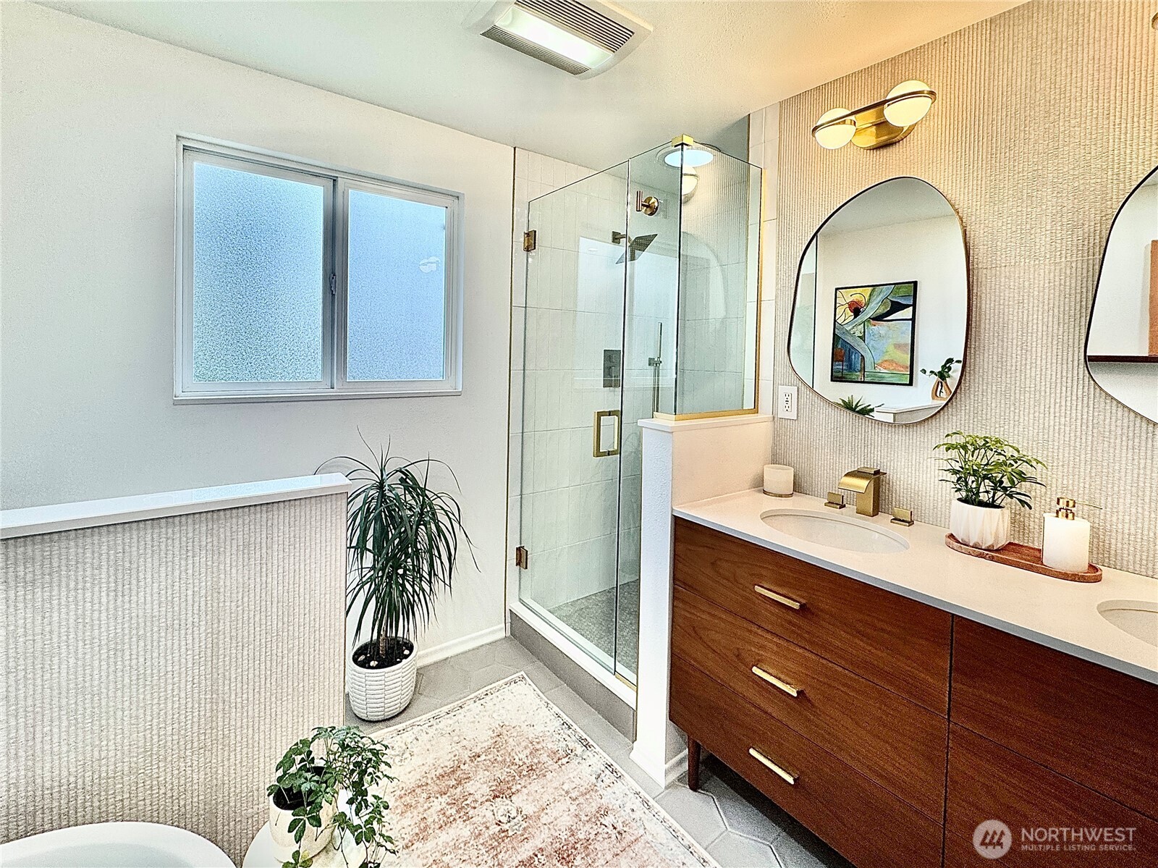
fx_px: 468
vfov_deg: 85.6
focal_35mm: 14
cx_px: 579
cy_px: 434
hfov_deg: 102.1
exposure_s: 1/120
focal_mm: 2.22
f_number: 2.2
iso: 100
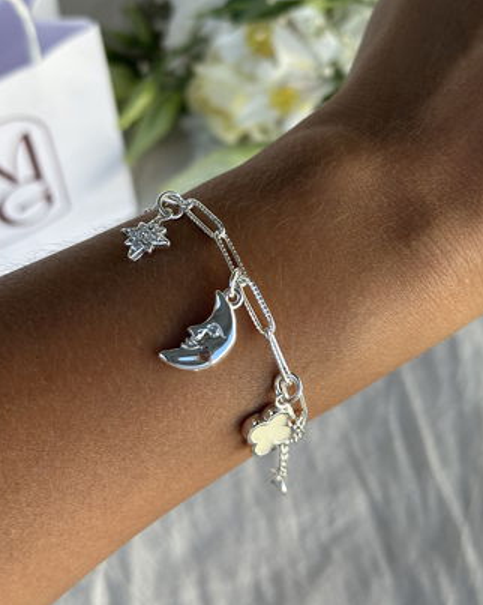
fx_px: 1109
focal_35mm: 62
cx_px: 240
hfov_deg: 24.6
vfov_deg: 30.3
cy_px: 206
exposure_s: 1/719
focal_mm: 6.86
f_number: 1.78
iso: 64
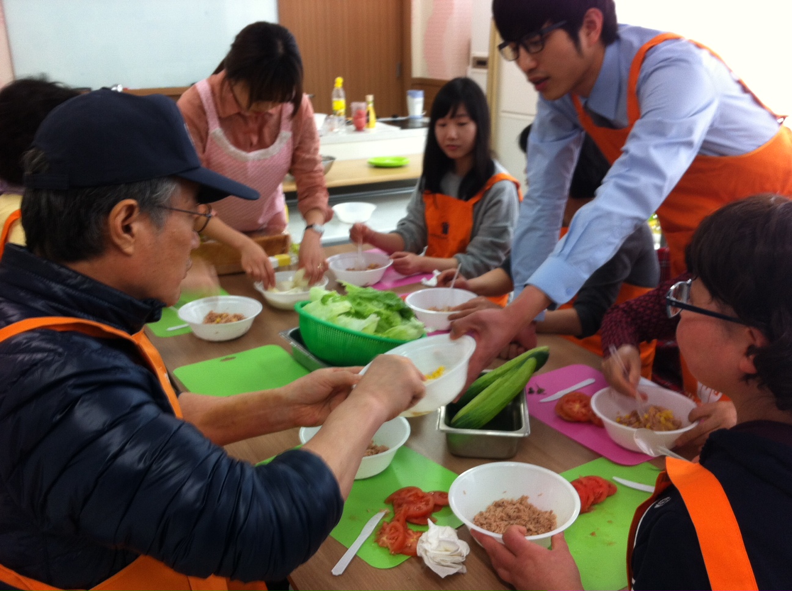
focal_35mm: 35
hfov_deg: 52.7
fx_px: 800
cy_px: 296
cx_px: 396
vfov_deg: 40.6
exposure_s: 1/15
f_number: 2.8
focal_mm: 3.85
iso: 100
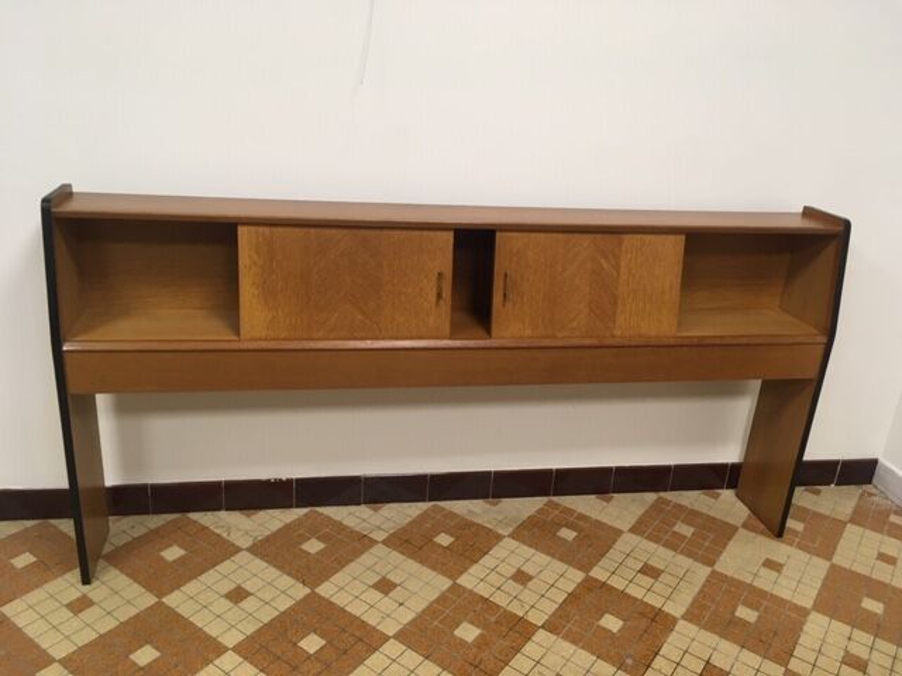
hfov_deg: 61.7
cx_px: 451
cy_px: 338
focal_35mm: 29
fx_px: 756
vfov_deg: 48.2
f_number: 2.2
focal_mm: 4.15
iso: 100
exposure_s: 1/33
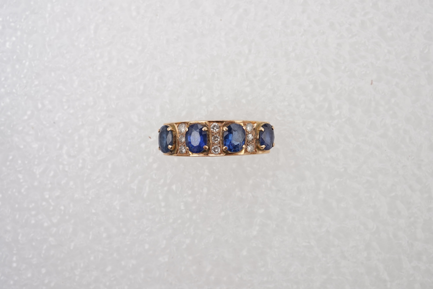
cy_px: 144
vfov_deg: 29.9
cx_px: 216
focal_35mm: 45
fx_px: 541
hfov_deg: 43.6
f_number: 18
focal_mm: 30
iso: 400
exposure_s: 1/125
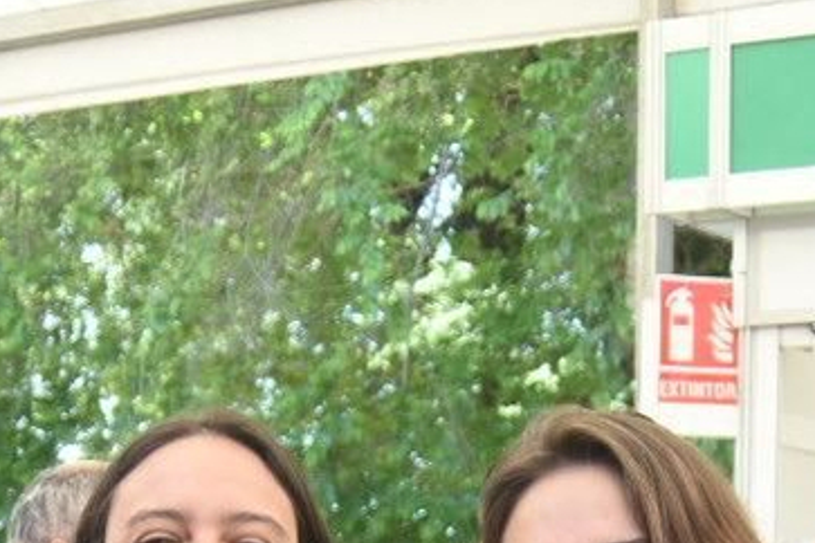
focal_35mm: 128
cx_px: 471
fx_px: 2898
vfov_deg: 9.9
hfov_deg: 16.0
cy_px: 1114
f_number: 5.6
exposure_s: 1/320
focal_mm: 29
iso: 400
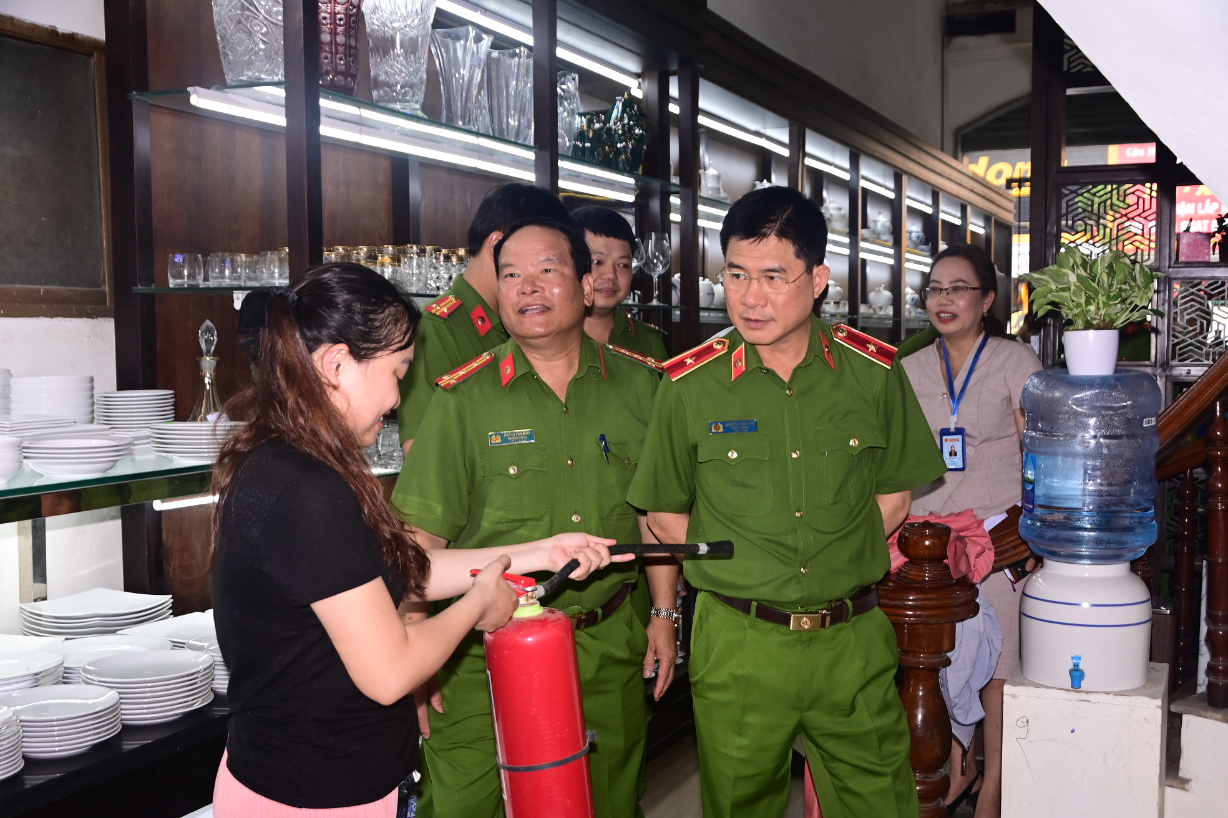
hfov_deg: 49.6
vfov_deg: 34.2
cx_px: 614
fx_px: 1330
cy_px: 409
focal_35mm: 39
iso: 400
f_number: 4
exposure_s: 1/200
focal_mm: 26
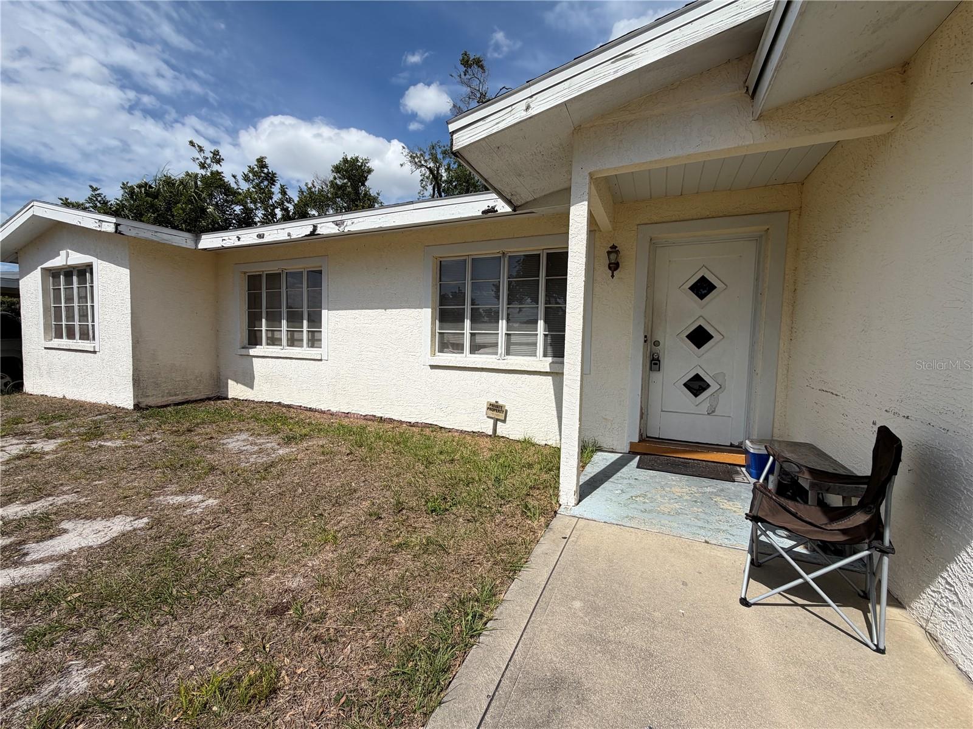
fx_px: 394
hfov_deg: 102.1
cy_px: 364
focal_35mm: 14
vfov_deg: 85.7
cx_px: 486
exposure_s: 1/1698
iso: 20
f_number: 2.2
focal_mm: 2.22
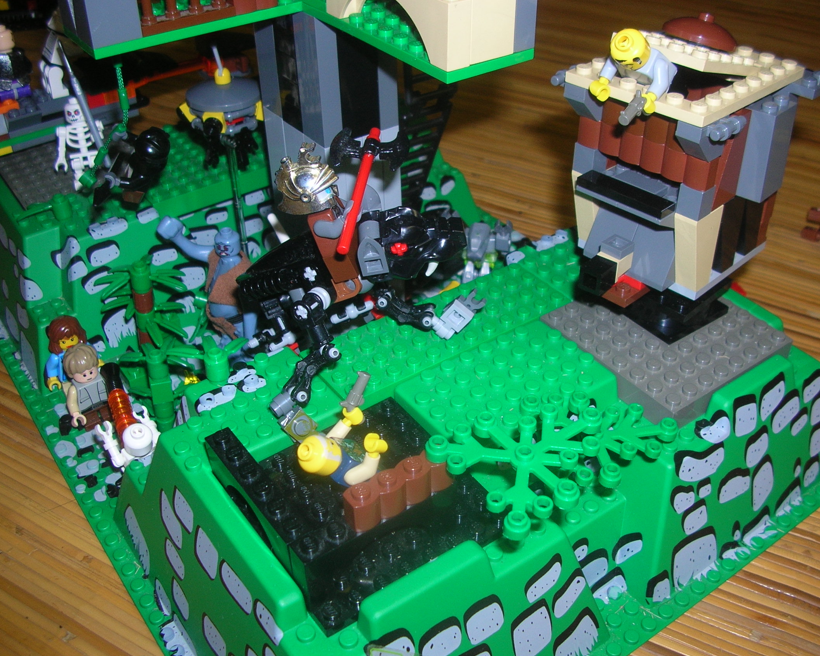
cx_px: 425
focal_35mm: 37
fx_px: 898
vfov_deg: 40.1
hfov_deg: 49.1
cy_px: 331
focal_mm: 5.8
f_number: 2.8
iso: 50
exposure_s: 1/60.1
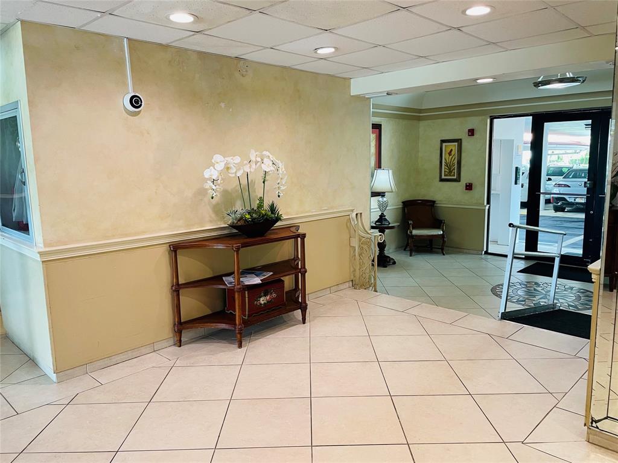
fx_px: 464
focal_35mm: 26
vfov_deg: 53.1
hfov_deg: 67.3
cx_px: 309
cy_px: 232
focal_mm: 4.2
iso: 125
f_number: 1.6
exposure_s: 1/60
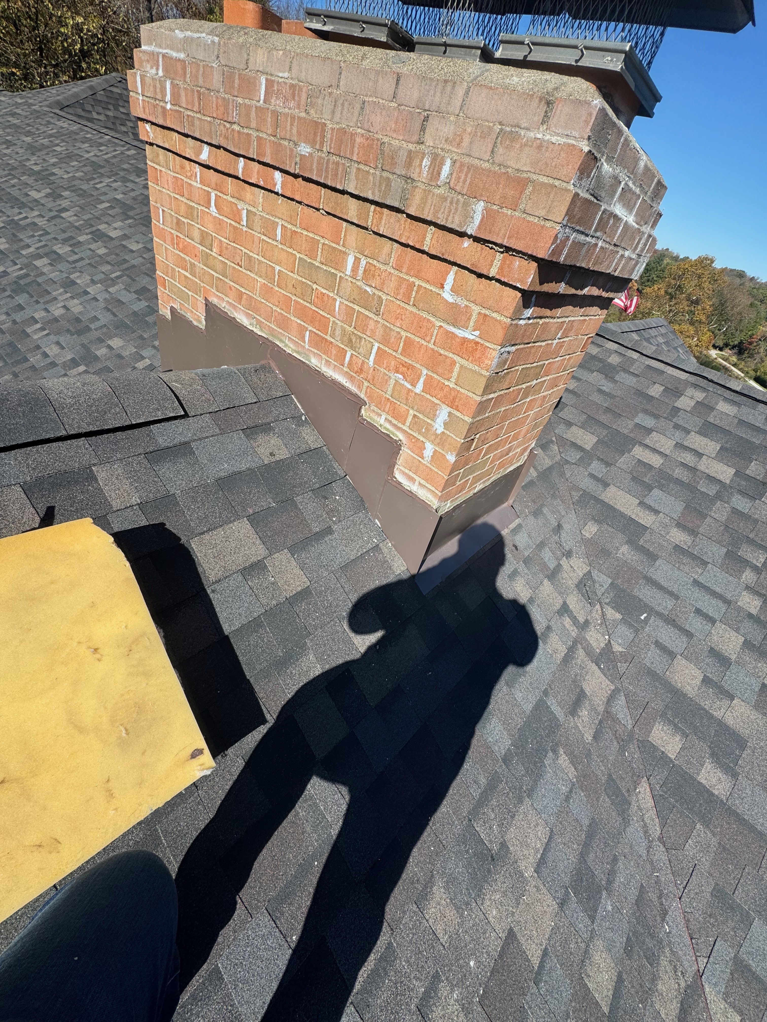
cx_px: 384
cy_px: 511
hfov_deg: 85.7
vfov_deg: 102.1
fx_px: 414
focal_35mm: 14
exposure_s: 1/1299
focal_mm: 2.22
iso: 50
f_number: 2.2
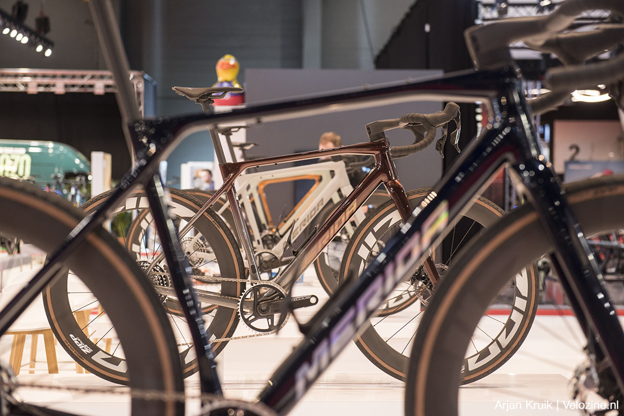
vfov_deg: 19.5
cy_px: 208
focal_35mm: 70
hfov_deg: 28.8
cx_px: 312
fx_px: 1213
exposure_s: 1/80
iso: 800
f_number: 4.5
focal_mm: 70
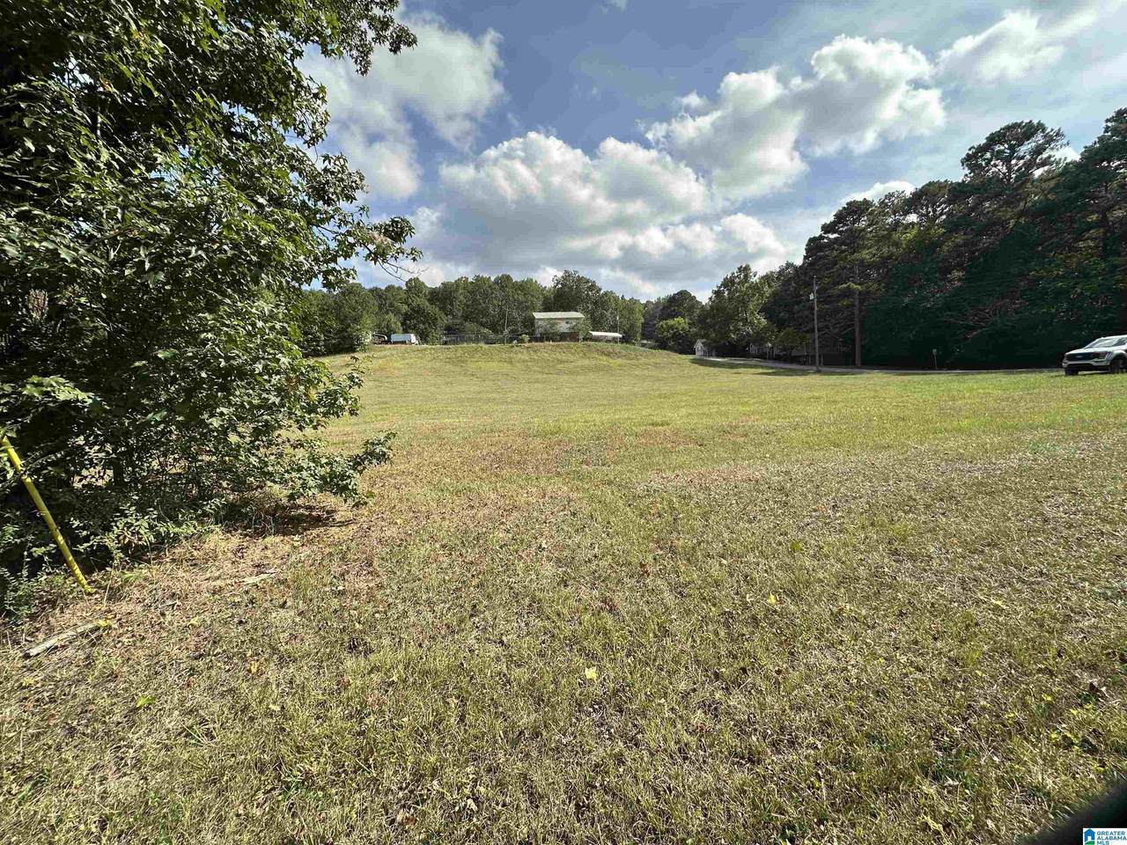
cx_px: 564
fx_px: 456
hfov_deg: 102.1
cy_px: 422
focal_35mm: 14
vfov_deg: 85.7
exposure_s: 1/1416
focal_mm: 2.22
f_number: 2.2
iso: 50
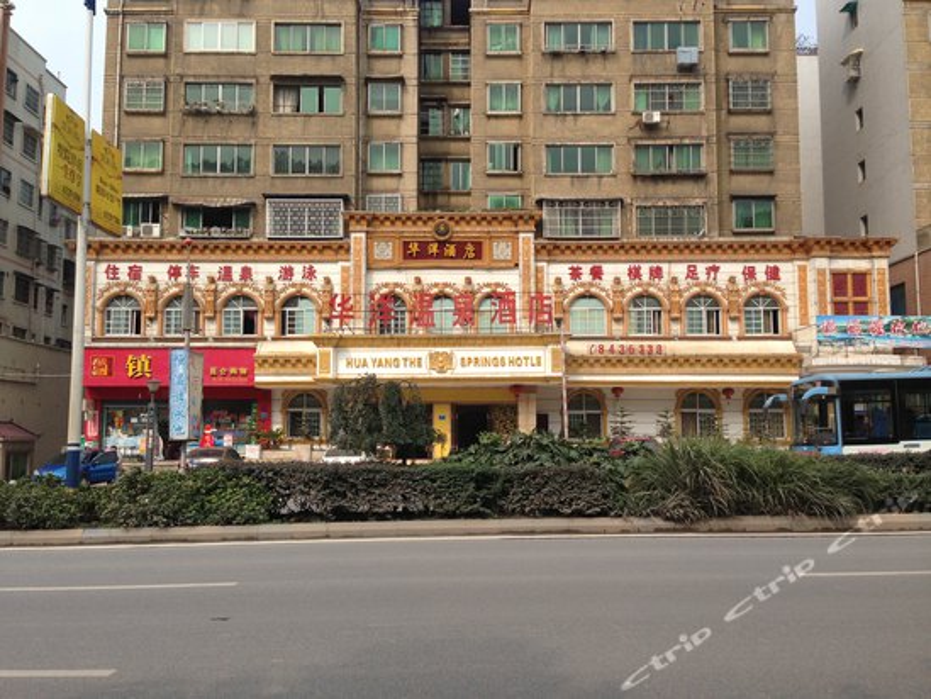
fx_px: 888
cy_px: 350
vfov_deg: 43.0
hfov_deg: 55.3
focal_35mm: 33
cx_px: 466
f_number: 2.4
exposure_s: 1/1085
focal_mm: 4.13
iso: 50
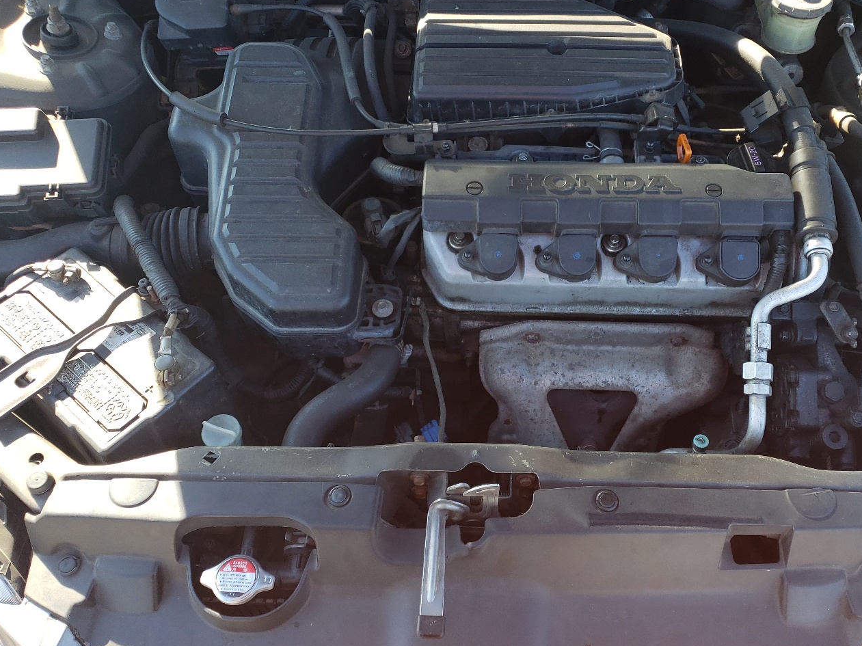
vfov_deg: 42.9
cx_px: 485
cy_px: 314
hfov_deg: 55.2
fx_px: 822
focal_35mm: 33
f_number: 1.5
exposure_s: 1/250
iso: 50
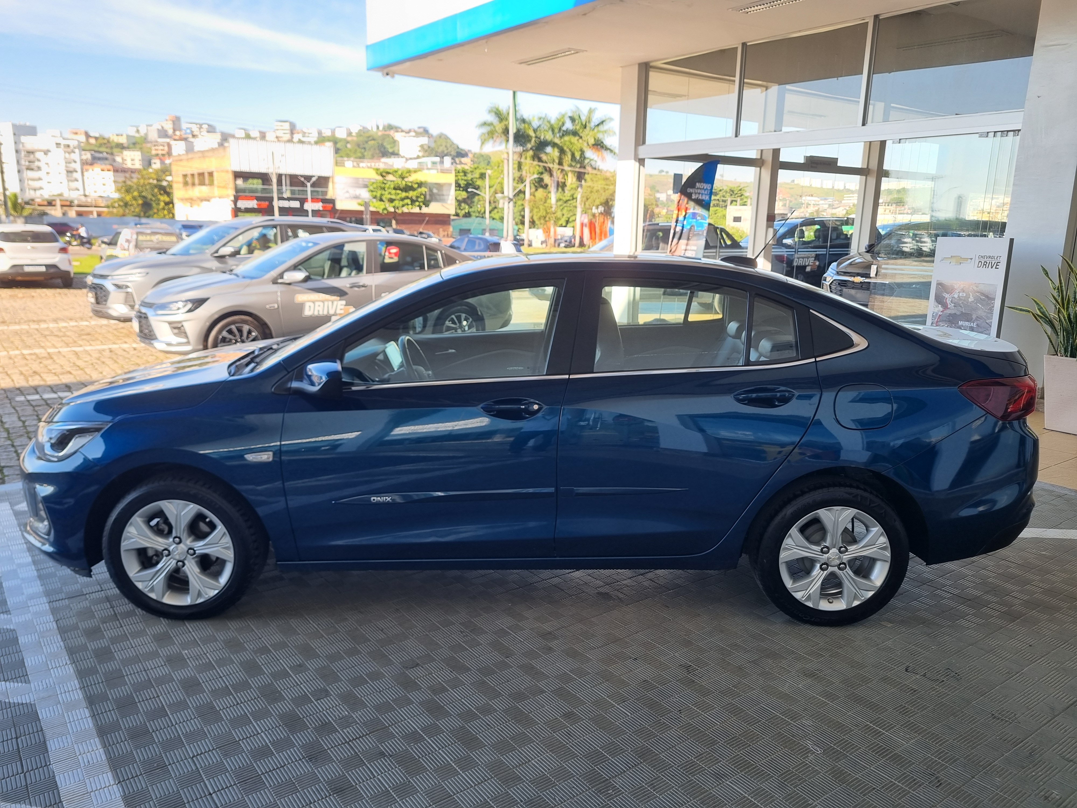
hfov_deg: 67.3
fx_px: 809
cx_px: 538
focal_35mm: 26
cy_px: 404
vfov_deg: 53.1
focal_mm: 5.4
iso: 50
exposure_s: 1/195
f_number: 1.8
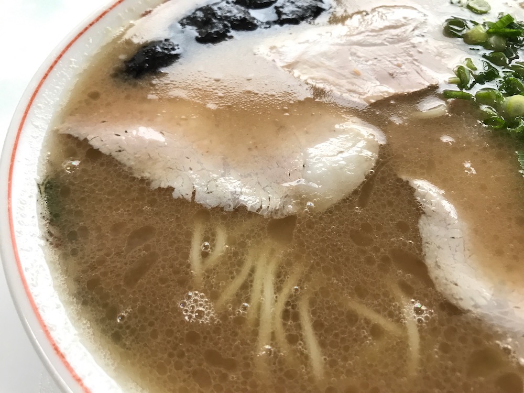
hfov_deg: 63.4
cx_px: 262
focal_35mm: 28
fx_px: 424
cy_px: 196
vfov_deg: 49.7
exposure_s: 1/30
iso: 25
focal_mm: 3.99
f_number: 1.8
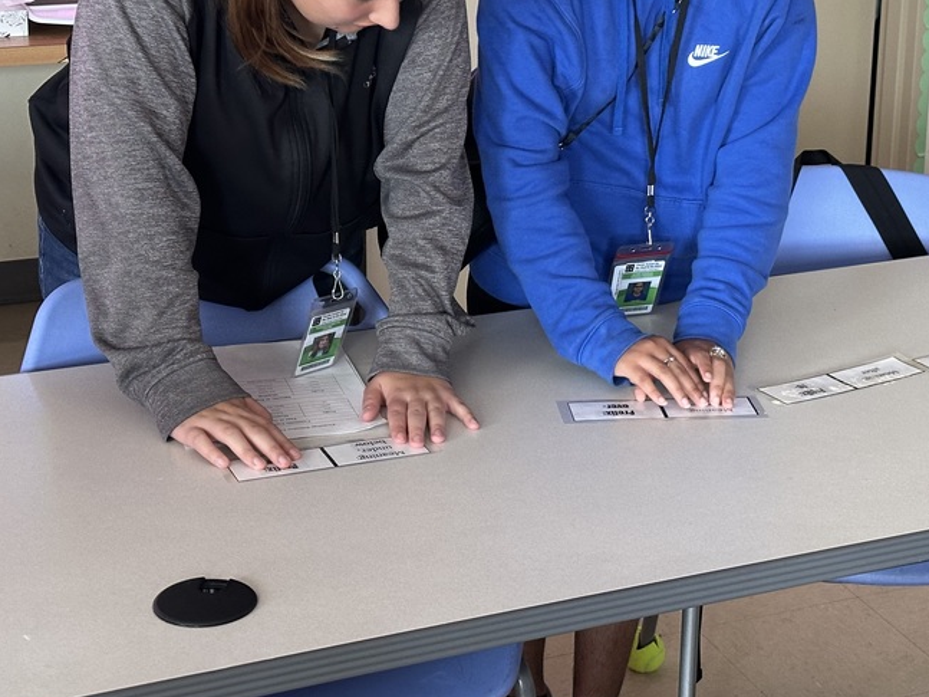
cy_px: 206
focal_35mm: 76
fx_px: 2039
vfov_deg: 19.3
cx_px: 571
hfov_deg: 25.6
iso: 250
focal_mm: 6.86
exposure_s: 1/32
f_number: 1.78
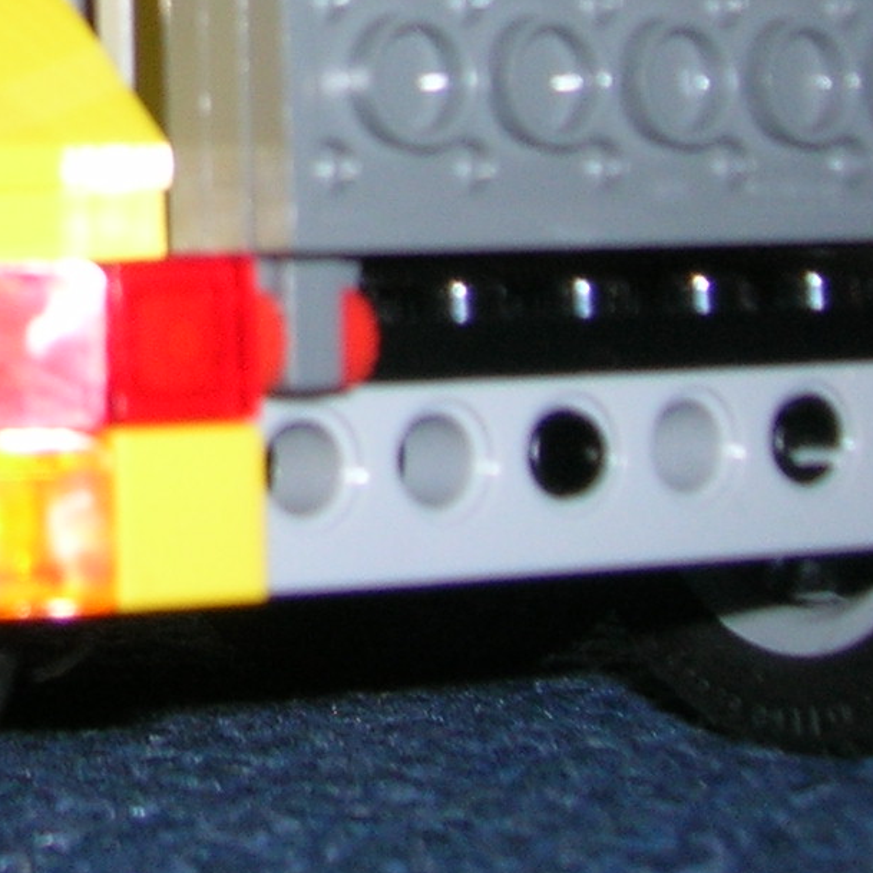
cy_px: -216
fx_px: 3652
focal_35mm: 128
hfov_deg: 13.0
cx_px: -358
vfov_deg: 13.2
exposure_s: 1/60.1
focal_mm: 5.7
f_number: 2.9
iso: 50
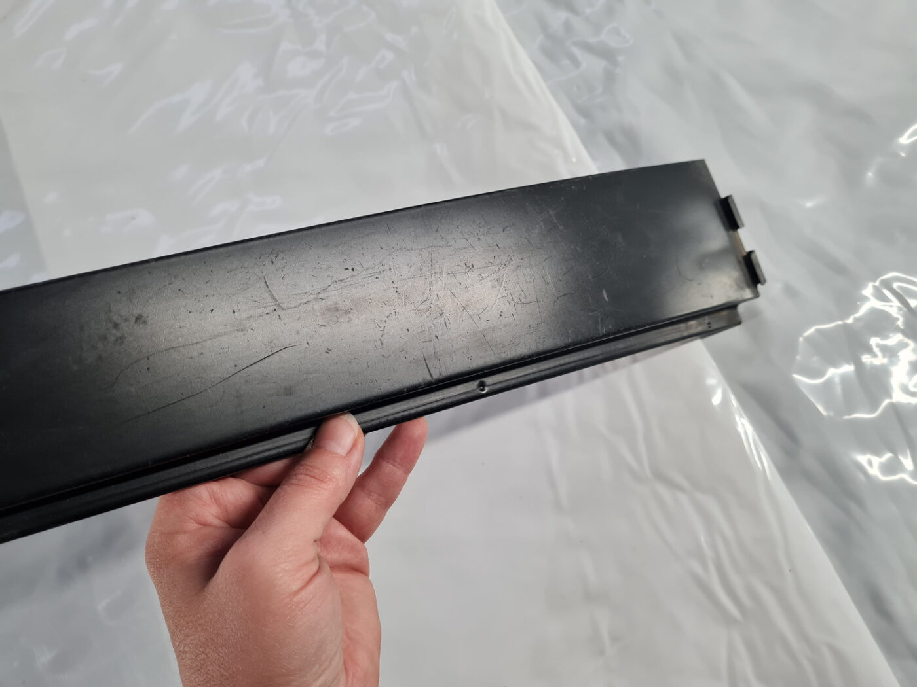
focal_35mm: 26
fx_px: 689
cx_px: 458
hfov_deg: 67.3
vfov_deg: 53.1
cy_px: 344
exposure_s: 1/100
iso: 125
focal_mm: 5.4
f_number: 1.8
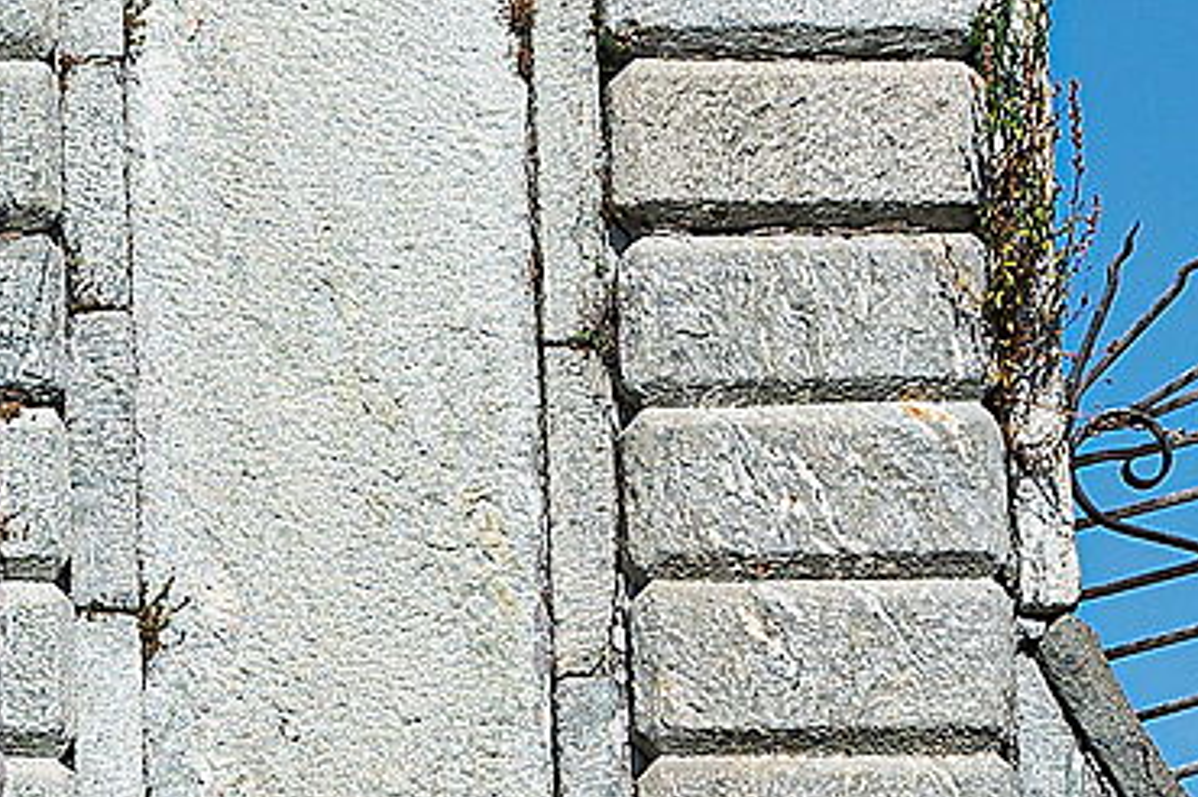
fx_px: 10340
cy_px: 455
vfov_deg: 4.4
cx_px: -1224
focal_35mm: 311
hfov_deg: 6.4
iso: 100
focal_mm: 48
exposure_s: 1/500
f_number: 9.5
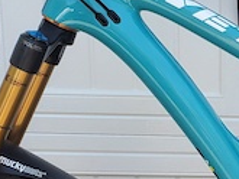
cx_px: 246
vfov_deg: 11.6
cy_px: 185
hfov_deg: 15.3
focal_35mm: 126
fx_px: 871
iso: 50
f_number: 2.4
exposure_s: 1/231
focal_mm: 4.3
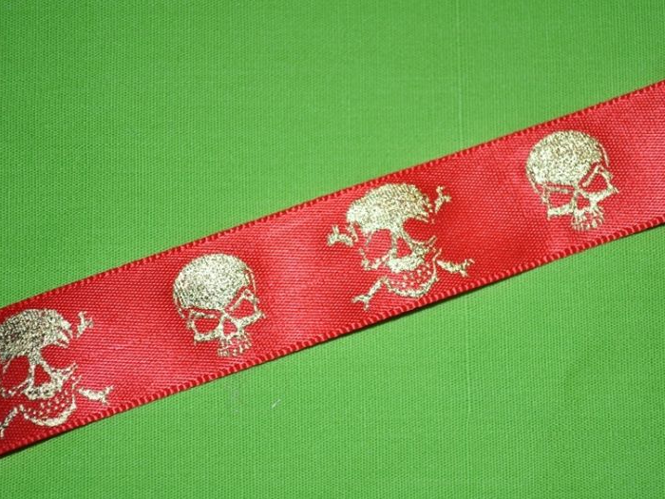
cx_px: 376
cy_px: 251
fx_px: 1518
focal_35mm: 79
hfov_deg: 24.7
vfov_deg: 18.7
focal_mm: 48
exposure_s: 1/60
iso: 200
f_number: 5.3
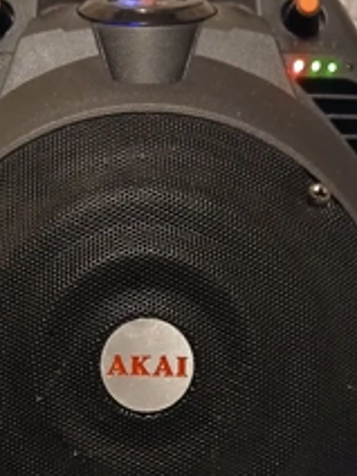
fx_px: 674
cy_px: 400
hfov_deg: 29.6
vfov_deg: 37.1
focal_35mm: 49
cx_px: 135
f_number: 1.8
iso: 800
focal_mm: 3.98
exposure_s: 1/20
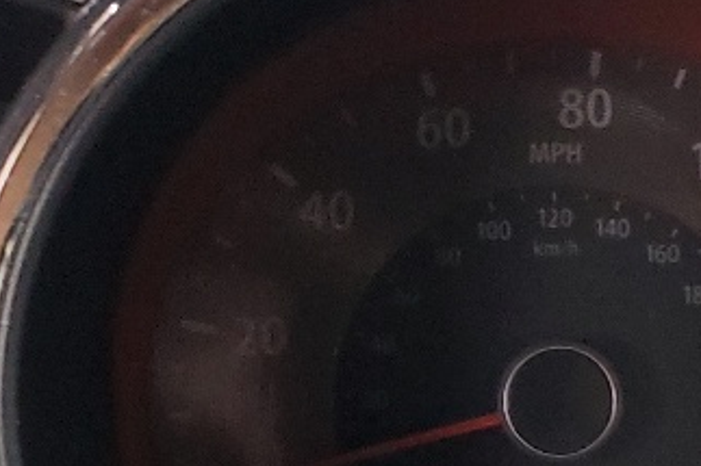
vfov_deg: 10.2
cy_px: 416
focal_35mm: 134
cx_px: 523
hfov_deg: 15.2
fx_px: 2608
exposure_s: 1/24
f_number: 1.5
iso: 432
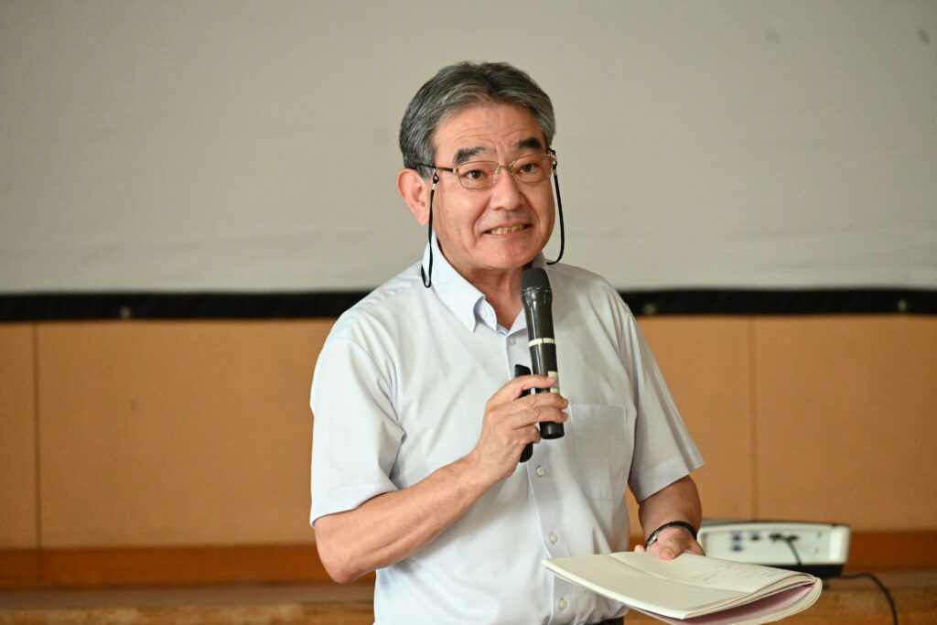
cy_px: 312
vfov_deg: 5.9
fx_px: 6052
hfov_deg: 8.9
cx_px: 468
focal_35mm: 232
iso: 5600
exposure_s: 1/125
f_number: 5.3
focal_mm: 155
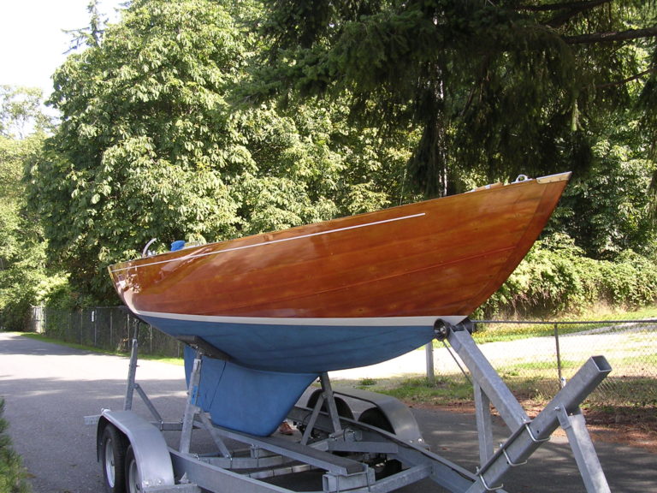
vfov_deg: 37.7
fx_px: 721
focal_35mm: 38
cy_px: 246
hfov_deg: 49.0
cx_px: 328
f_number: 2.8
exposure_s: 1/136
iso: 100
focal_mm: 5.8
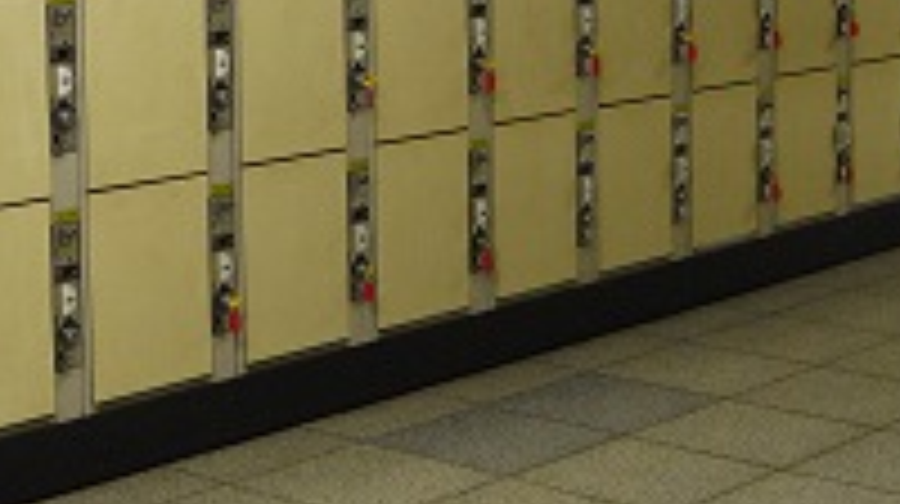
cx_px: 428
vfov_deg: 12.4
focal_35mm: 96
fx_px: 2289
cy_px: 4
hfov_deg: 22.2
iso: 800
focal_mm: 22
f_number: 4.4
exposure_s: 1/30
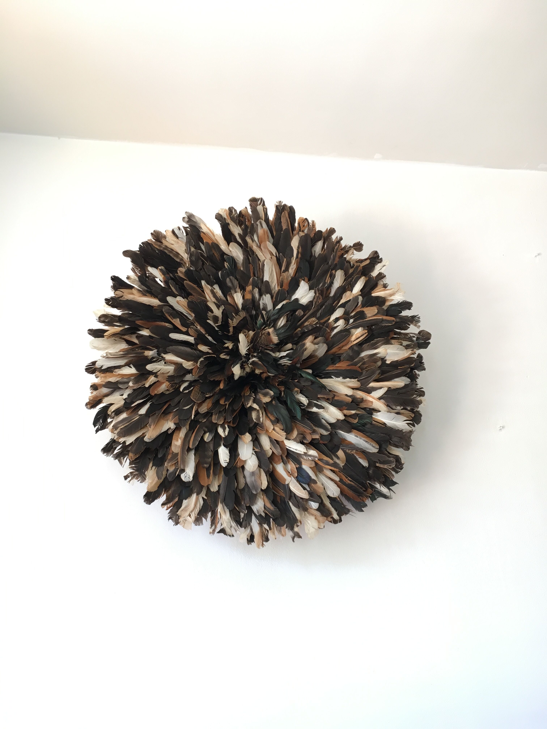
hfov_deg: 48.2
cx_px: 274
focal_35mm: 29
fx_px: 611
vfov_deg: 61.7
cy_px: 364
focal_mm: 4.15
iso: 64
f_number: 2.2
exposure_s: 1/33
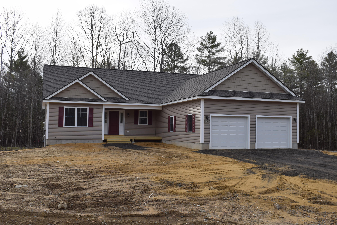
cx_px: 168
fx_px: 351
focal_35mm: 38
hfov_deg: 51.3
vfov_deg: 35.5
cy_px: 112
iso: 100
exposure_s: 1/200
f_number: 9
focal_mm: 25
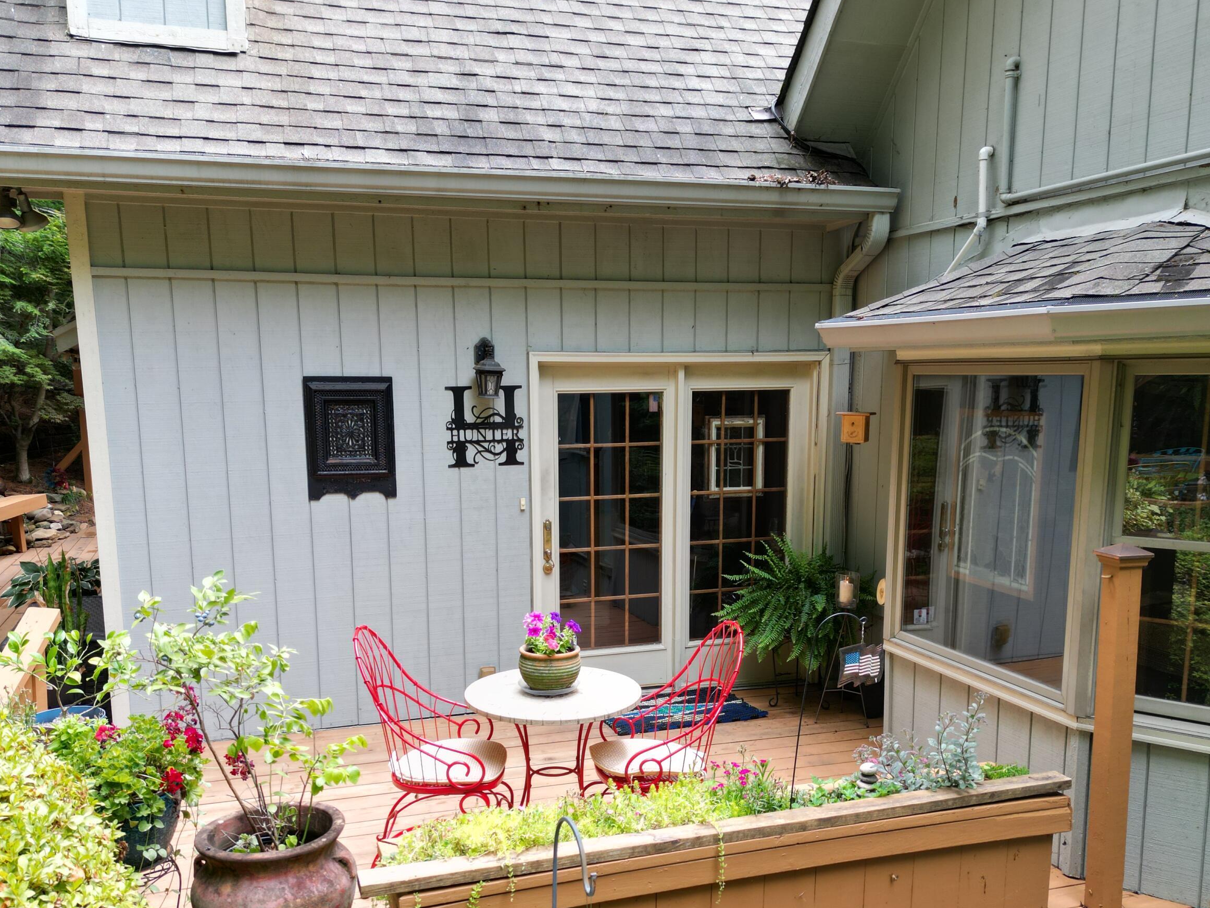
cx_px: 586
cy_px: 557
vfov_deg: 45.1
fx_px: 1084
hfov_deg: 58.3
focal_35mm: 31
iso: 100
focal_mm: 6.72
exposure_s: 1/250
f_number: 1.7
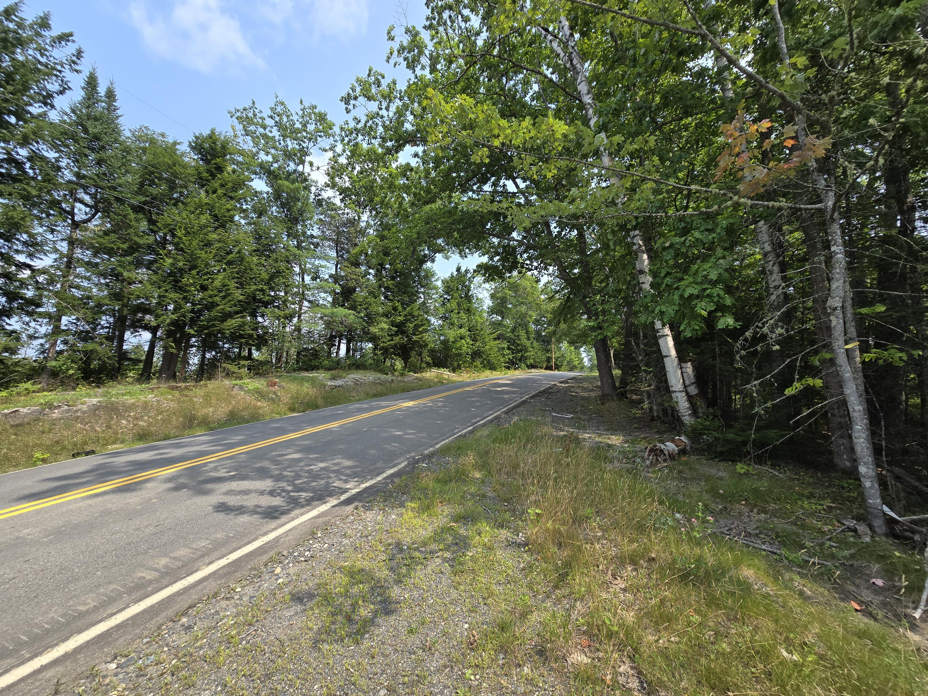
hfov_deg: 106.2
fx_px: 349
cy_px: 348
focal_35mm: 13
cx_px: 464
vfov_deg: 89.9
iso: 50
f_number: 2.2
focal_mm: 2.2
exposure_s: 1/1222
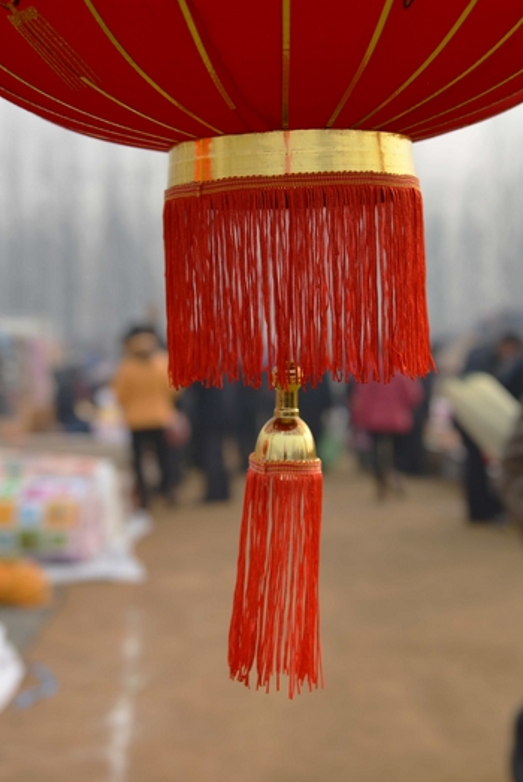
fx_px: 1262
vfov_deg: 34.5
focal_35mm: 58
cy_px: 388
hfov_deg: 23.4
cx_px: 300
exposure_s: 1/1600
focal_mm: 38
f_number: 3.2
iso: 200
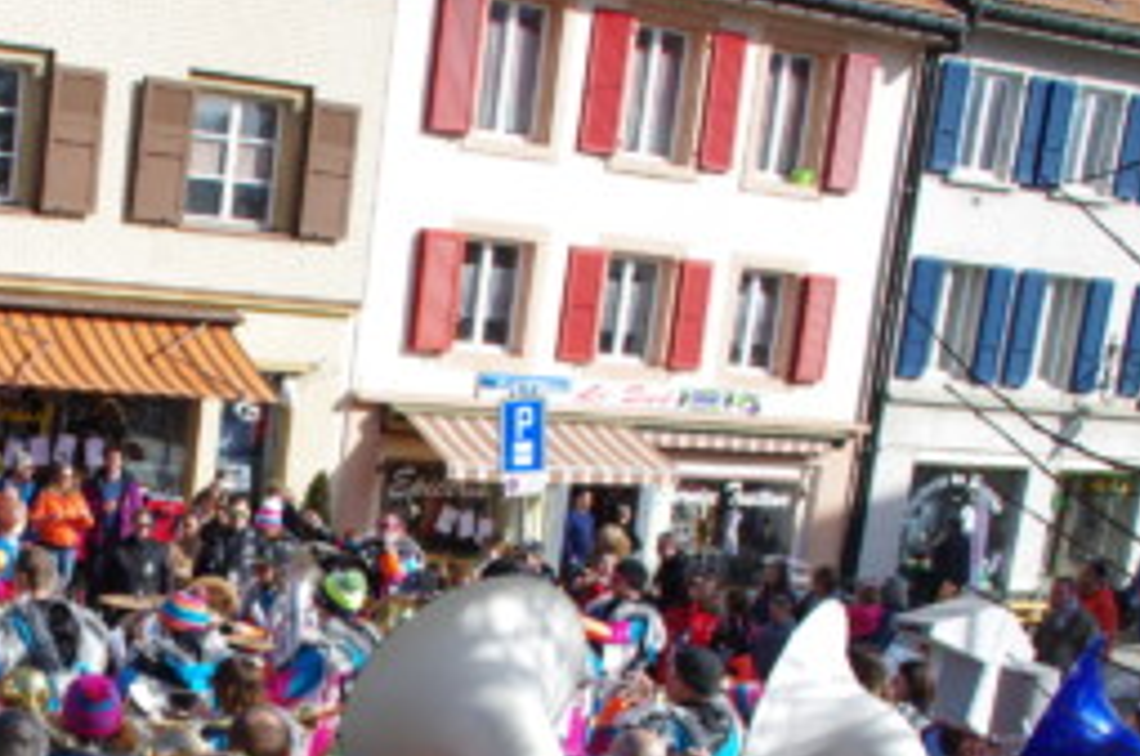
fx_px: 1675
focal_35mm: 53
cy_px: 651
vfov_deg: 24.8
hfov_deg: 35.1
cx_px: 85
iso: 100
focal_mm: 18
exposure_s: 1/100
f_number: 11
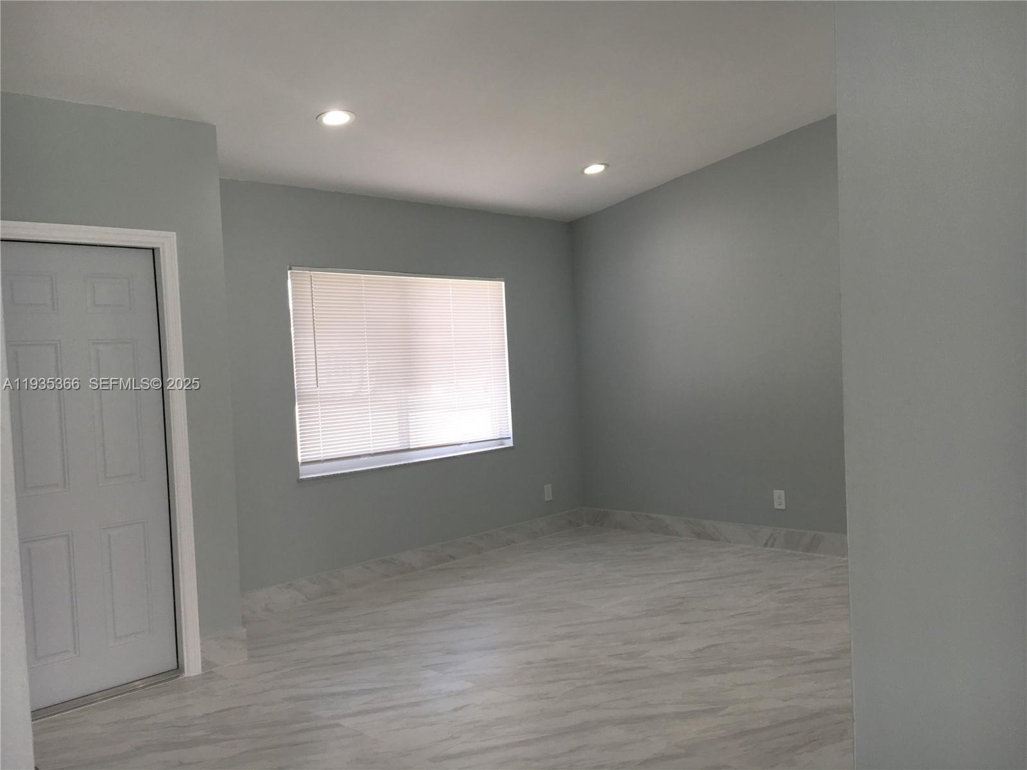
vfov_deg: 48.2
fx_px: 860
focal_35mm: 29
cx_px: 514
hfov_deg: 61.7
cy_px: 385
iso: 32
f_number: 2.2
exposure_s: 1/120
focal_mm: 4.15
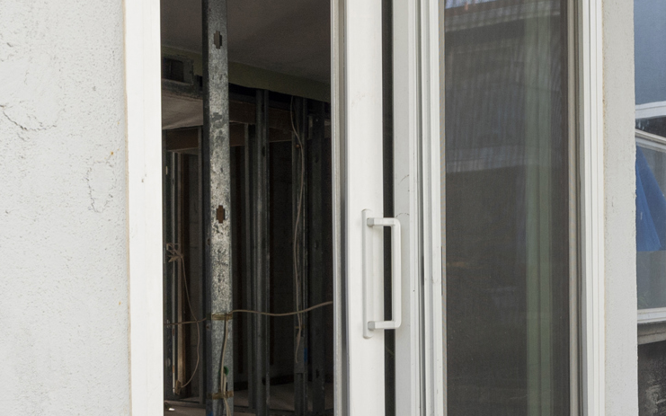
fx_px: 998
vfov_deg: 23.5
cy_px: 257
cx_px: 477
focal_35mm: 55
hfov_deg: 36.3
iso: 250
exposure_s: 1/6
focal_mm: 16
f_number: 9
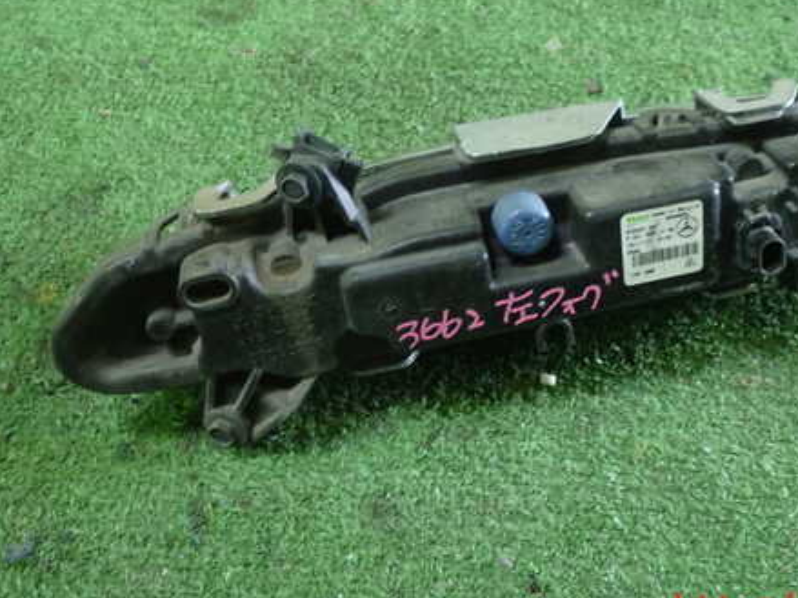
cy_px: 225
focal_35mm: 41
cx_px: 540
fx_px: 945
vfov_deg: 34.9
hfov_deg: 45.0
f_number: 2.3
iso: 500
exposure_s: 1/30
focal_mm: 5.4
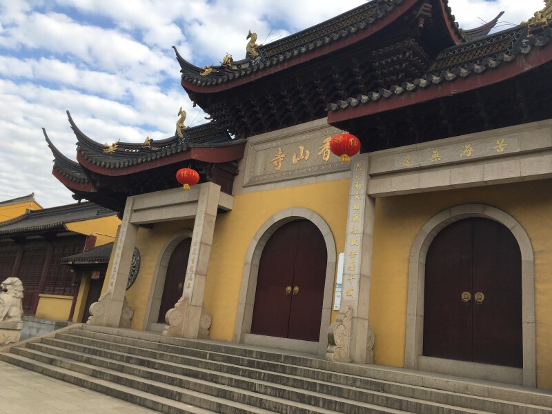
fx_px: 462
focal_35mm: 29
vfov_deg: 48.2
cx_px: 276
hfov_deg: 61.7
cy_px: 207
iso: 25
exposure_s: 1/541
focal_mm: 4.15
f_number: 2.2
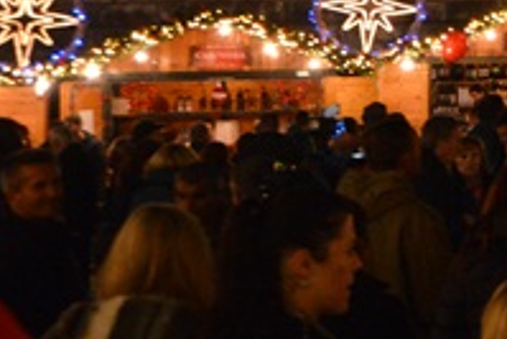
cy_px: -126
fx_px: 1846
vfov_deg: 10.2
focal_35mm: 131
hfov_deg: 13.2
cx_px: 1062
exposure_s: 1/25
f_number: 9
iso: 3200
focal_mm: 29
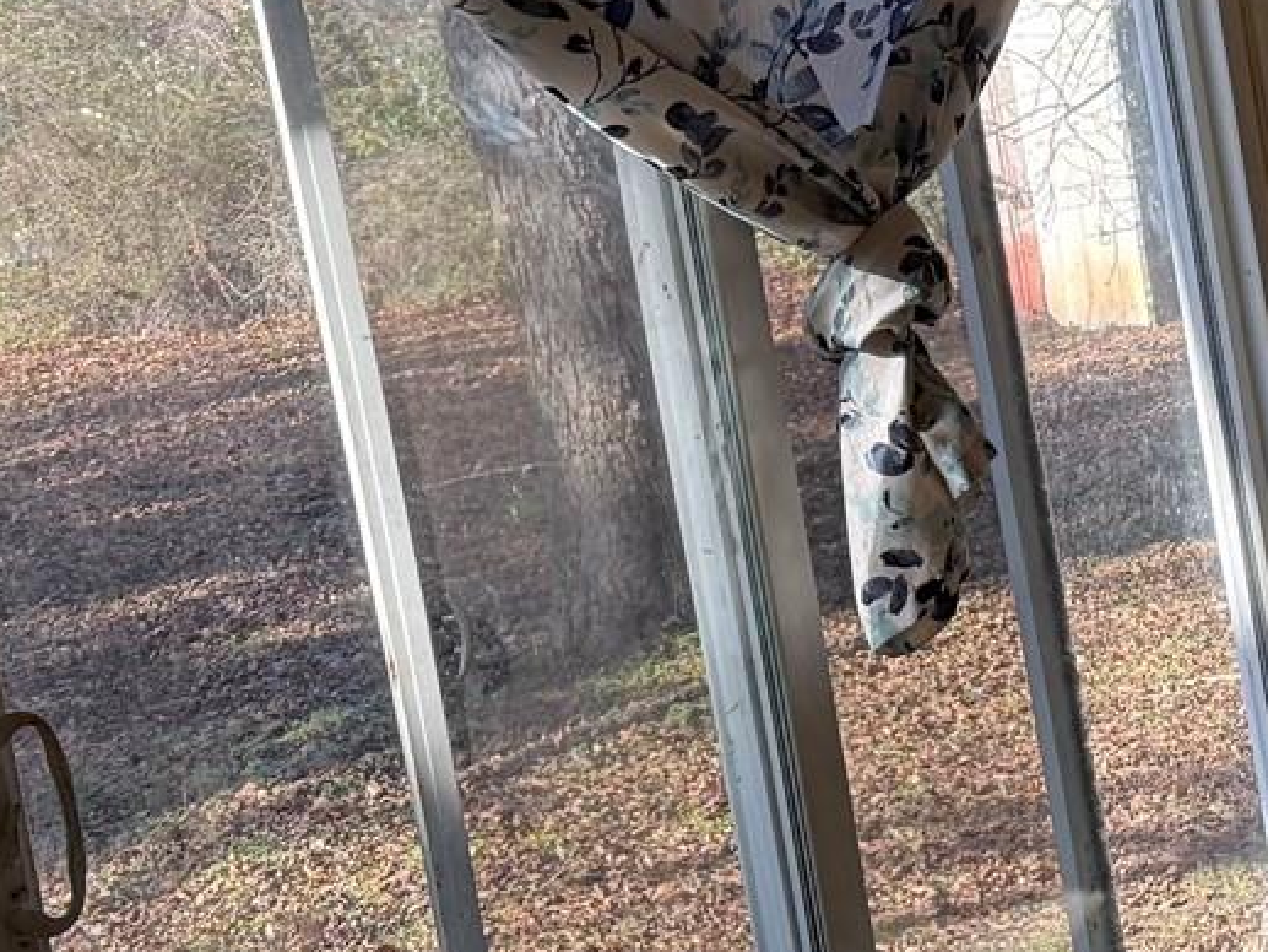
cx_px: 1131
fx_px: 3481
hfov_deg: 20.3
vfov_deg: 15.5
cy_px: 282
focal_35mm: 95
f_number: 1.78
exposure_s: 1/649
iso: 100
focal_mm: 6.76
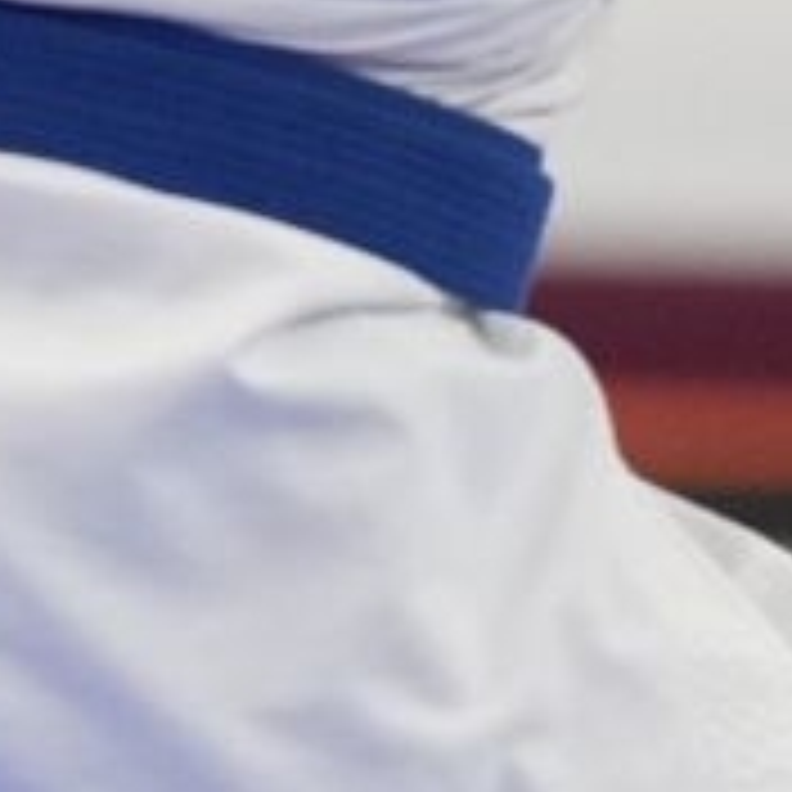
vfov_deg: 1.0
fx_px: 45066
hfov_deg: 1.0
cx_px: -1269
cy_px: -1026
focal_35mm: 1741
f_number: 2.8
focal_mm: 200
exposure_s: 1/1000
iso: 3200
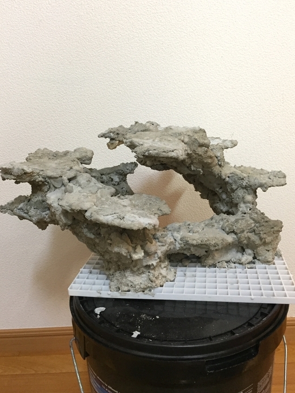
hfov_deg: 44.2
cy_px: 177
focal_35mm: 32
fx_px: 364
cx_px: 156
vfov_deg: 56.7
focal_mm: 4.15
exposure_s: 1/15
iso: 250
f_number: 2.2
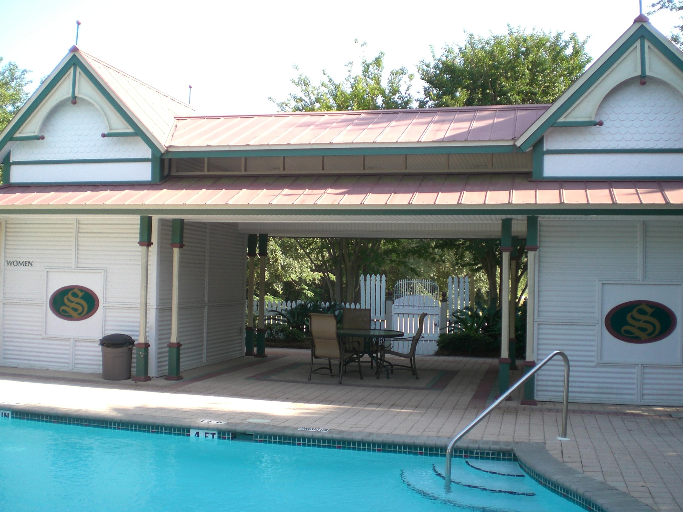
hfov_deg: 49.0
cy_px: 256
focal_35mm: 38
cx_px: 342
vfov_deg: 37.7
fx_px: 750
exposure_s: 1/200
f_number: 3.1
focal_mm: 6.3
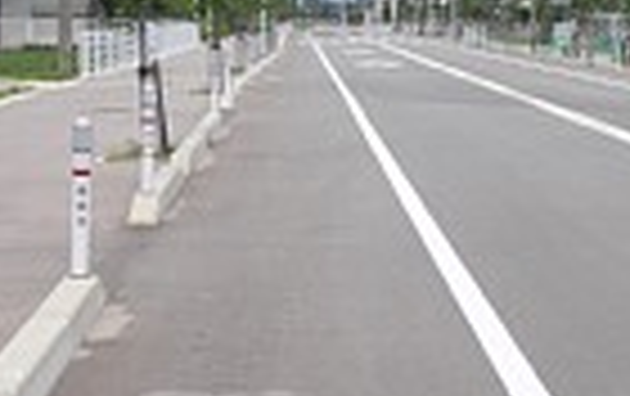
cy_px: -9
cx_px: 140
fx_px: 2132
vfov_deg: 10.5
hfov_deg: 16.7
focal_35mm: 124
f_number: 5.6
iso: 80
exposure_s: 1/320
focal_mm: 8.7
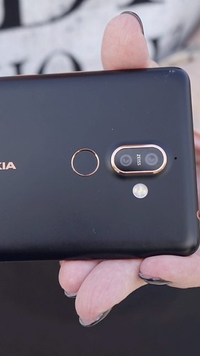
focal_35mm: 75
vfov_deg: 28.2
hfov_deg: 15.8
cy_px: 177
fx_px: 708
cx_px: 0
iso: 200
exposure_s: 1/160
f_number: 4.5
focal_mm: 47
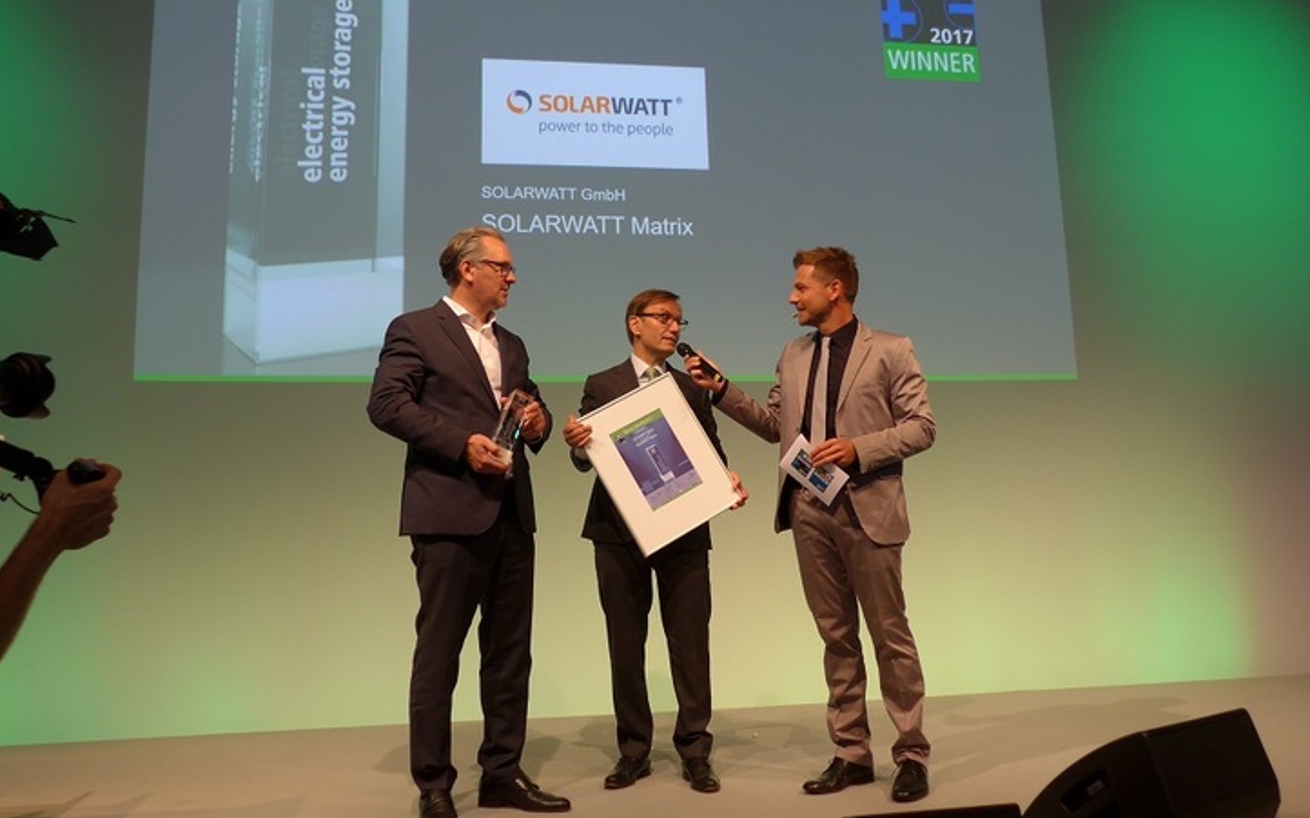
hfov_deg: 61.2
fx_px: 1107
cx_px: 657
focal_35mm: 31
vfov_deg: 40.5
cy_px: 348
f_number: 2
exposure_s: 1/60
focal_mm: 6
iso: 80
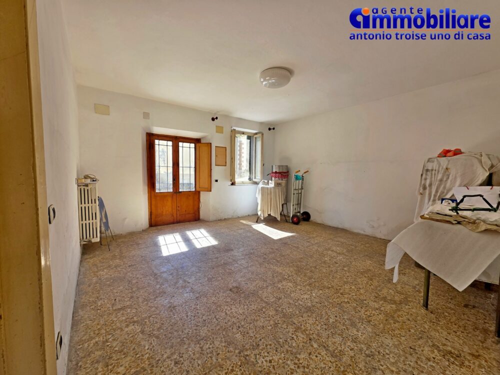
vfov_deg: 89.9
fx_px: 188
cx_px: 250
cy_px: 188
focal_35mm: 13
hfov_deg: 106.2
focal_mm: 2.2
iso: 20
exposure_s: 1/100
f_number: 1.9
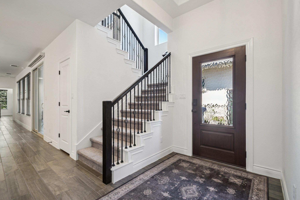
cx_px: 150
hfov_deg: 100.4
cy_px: 100
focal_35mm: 15
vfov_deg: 77.3
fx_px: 125
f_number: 8
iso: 400
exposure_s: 1/10
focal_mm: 10
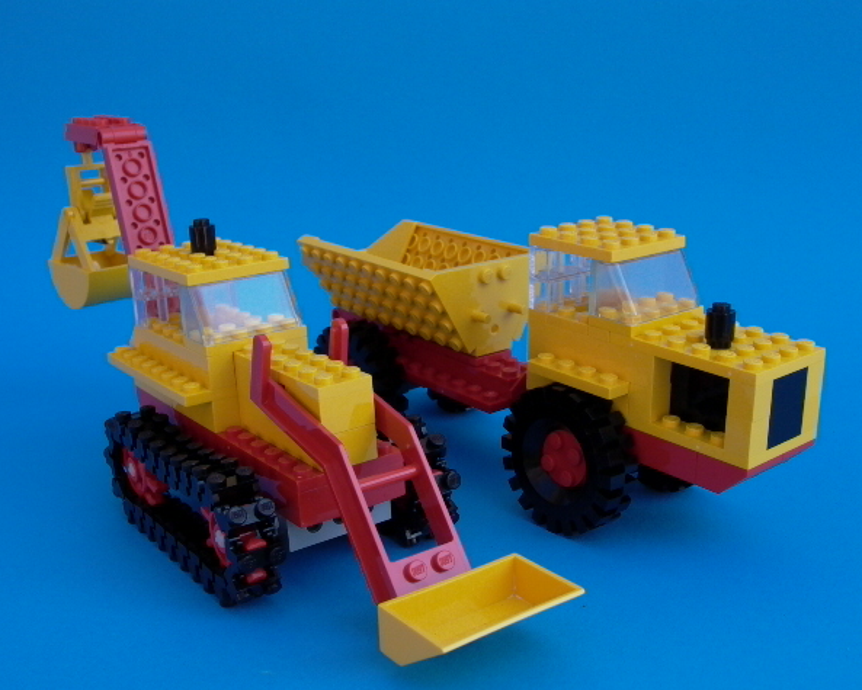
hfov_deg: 45.8
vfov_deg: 37.4
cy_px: 344
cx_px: 435
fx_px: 1021
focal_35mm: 40
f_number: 4.2
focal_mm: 8.19
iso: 100
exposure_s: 1/326
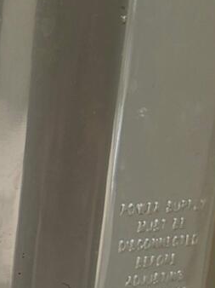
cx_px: -278
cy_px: 204
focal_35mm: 77
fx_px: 638
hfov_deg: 14.1
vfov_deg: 25.2
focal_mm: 2.2
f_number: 2.2
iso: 50
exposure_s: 1/167
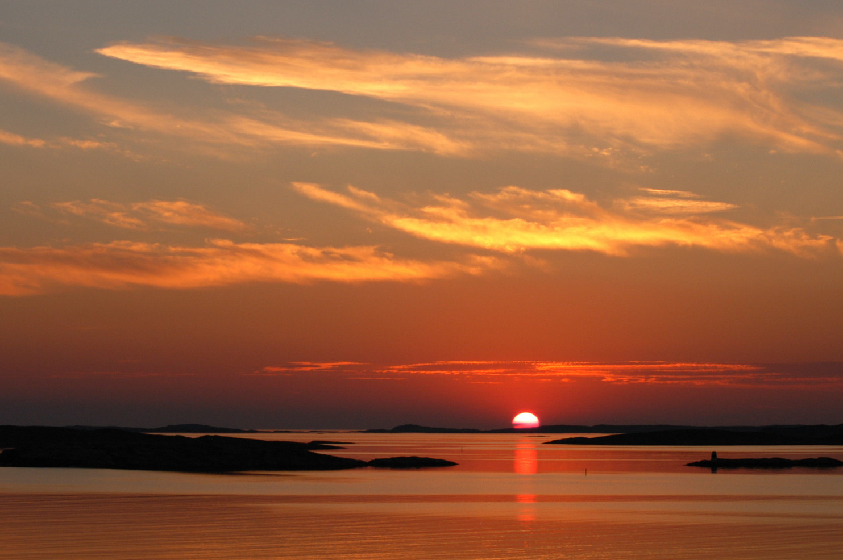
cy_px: 281
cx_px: 421
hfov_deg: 17.8
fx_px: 2690
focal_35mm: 115
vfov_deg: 11.9
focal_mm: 70
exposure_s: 1/320
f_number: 9
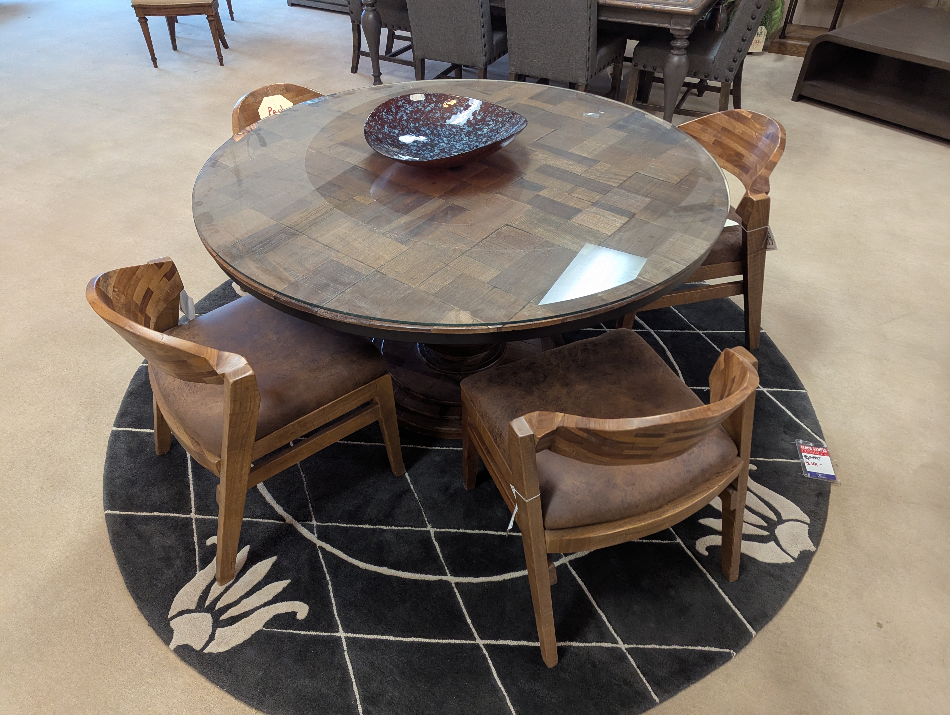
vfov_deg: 56.9
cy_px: 358
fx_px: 660
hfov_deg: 71.5
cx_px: 475
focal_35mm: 24
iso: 692
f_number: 1.85
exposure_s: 1/120
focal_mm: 6.81
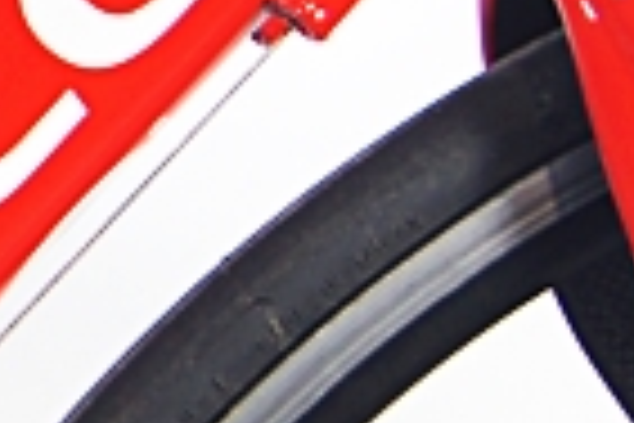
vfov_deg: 6.0
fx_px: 4050
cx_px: -782
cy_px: 396
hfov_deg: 8.3
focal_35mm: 230
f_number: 4
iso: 200
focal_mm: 24
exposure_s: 1/50
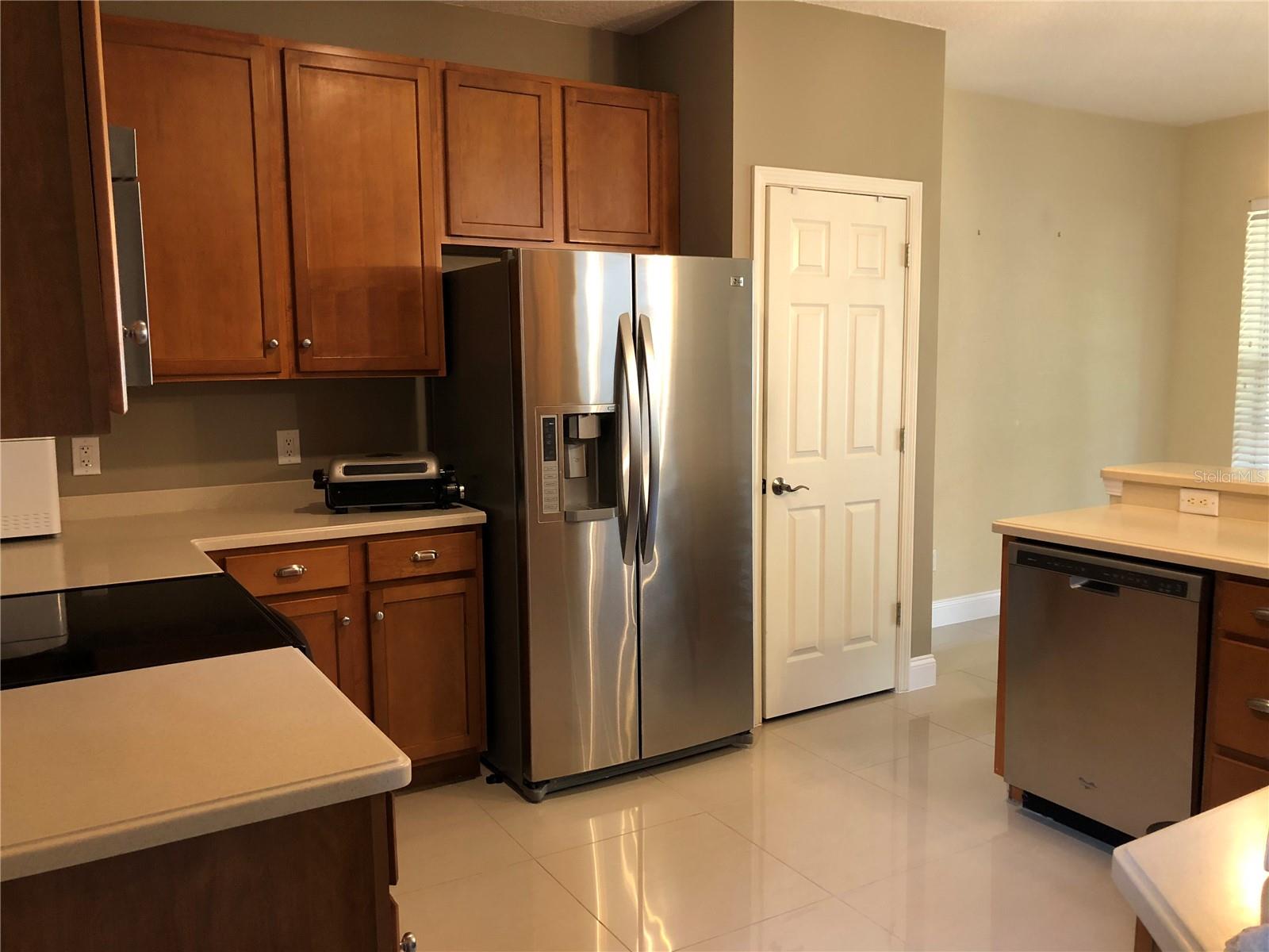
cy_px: 476
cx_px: 634
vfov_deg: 49.7
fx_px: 1026
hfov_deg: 63.4
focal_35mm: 28
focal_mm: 3.99
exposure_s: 1/15
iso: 50
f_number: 1.8
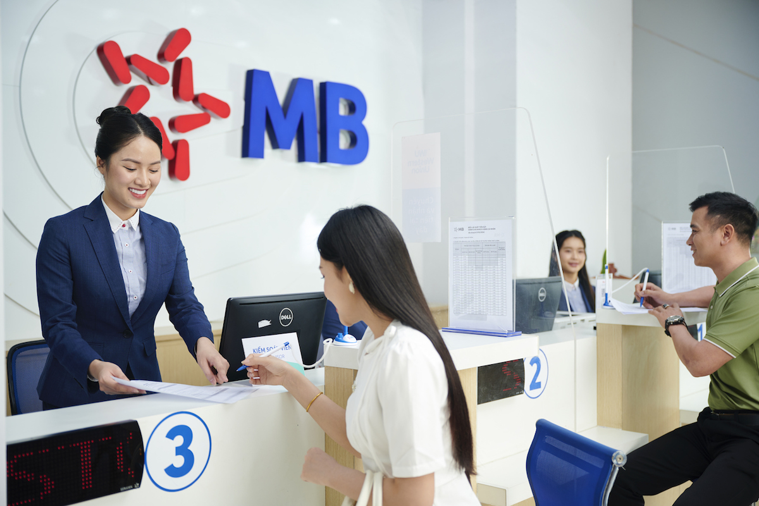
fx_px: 843
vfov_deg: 33.4
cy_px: 253
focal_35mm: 40
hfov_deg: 48.5
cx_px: 380
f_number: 2.8
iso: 250
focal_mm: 40
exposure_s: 1/160
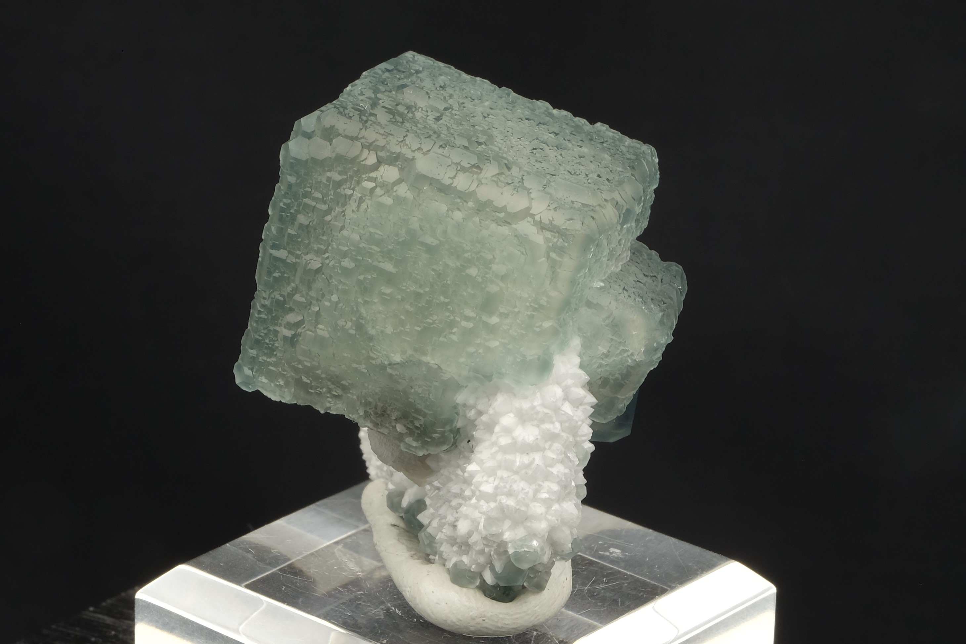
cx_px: 483
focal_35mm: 83
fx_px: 2227
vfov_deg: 16.5
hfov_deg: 24.5
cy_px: 322
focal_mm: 55
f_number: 22
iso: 200
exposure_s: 1/5
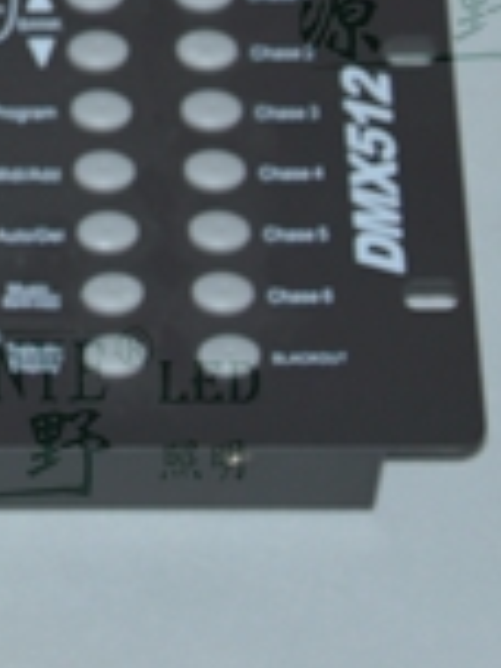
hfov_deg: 3.4
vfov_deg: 4.5
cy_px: -418
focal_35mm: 440
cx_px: -532
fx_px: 8491
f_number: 5.3
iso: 100
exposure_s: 1/60
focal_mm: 62
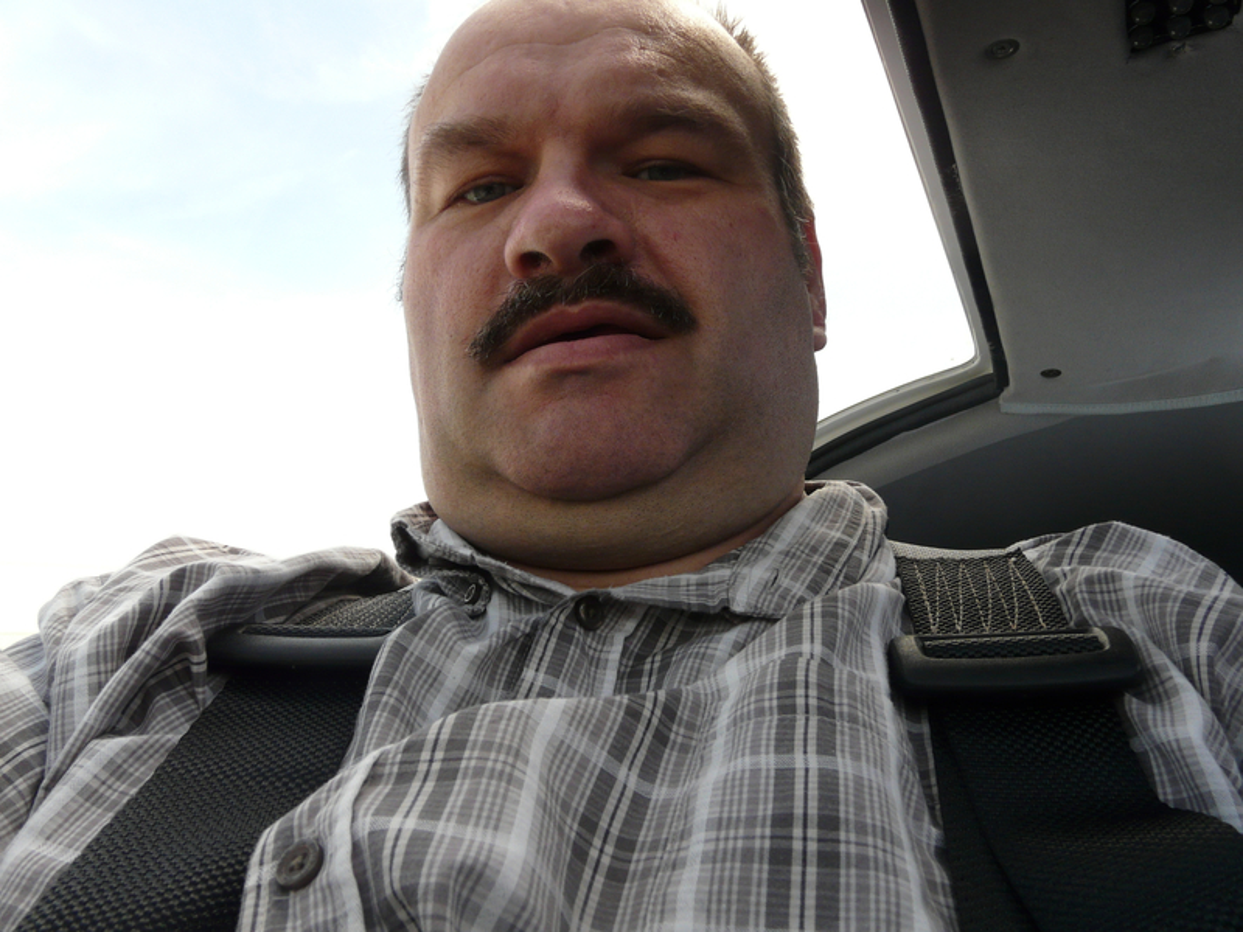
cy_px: 466
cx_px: 622
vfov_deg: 49.7
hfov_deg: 63.4
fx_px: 1005
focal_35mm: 28
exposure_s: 1/160
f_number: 4
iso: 100
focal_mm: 4.6
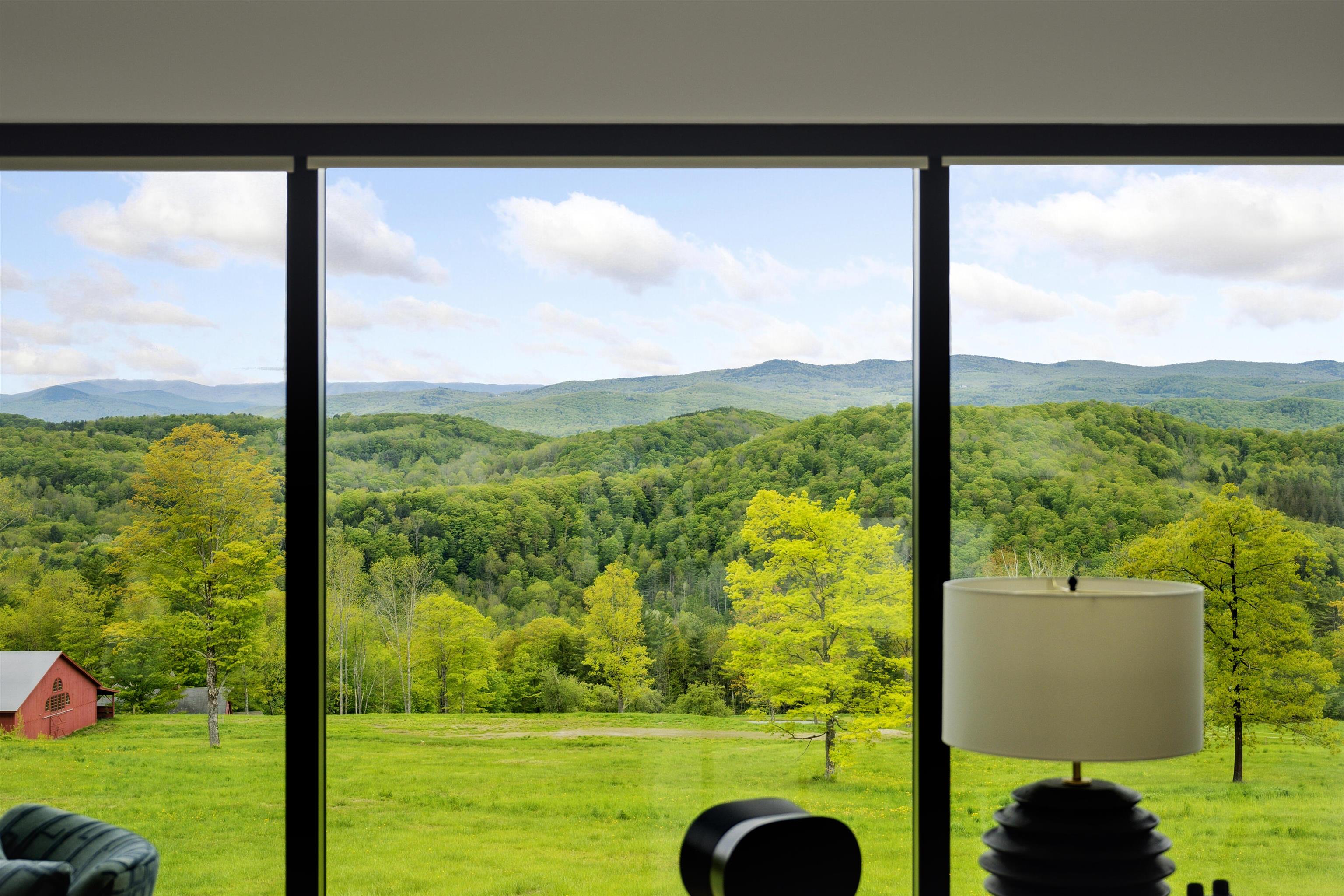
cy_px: 448
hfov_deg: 41.1
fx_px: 1792
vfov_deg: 28.1
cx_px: 672
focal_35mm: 48
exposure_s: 1/320
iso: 250
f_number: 4
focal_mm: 32
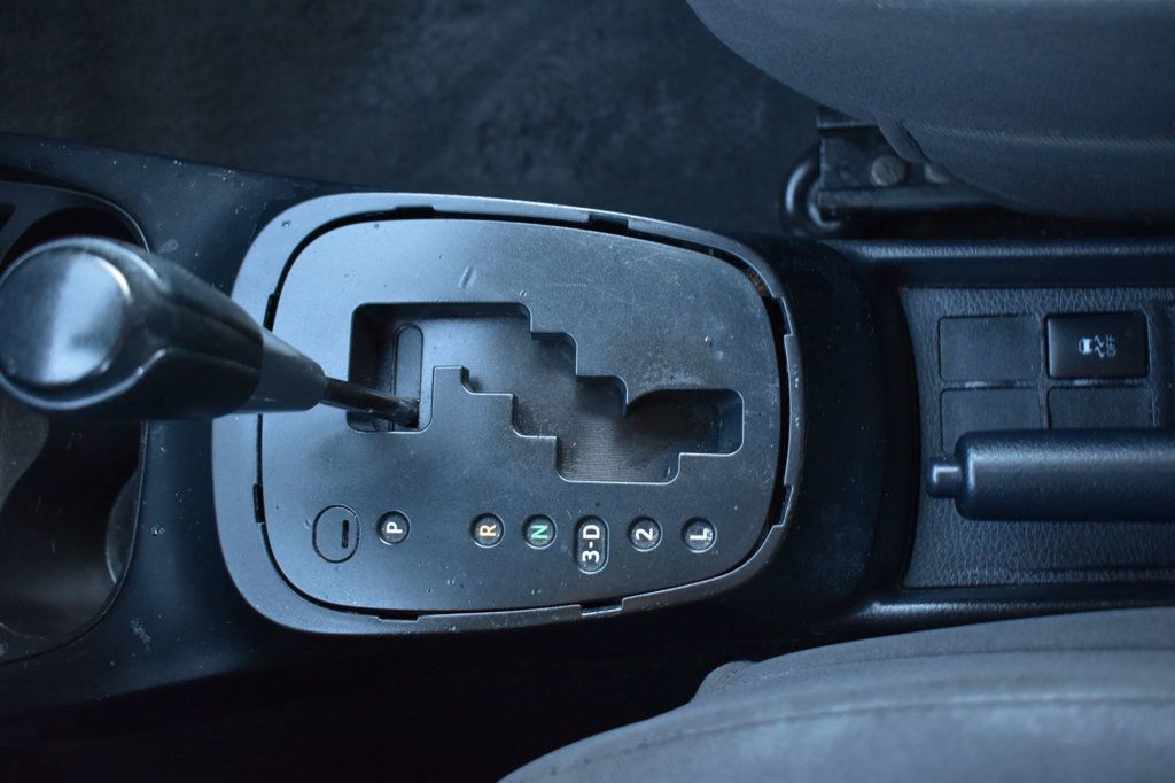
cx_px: 588
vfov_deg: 31.9
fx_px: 1370
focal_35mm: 42
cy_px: 392
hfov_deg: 46.4
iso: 1600
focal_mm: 28
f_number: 4.5
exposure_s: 1/15
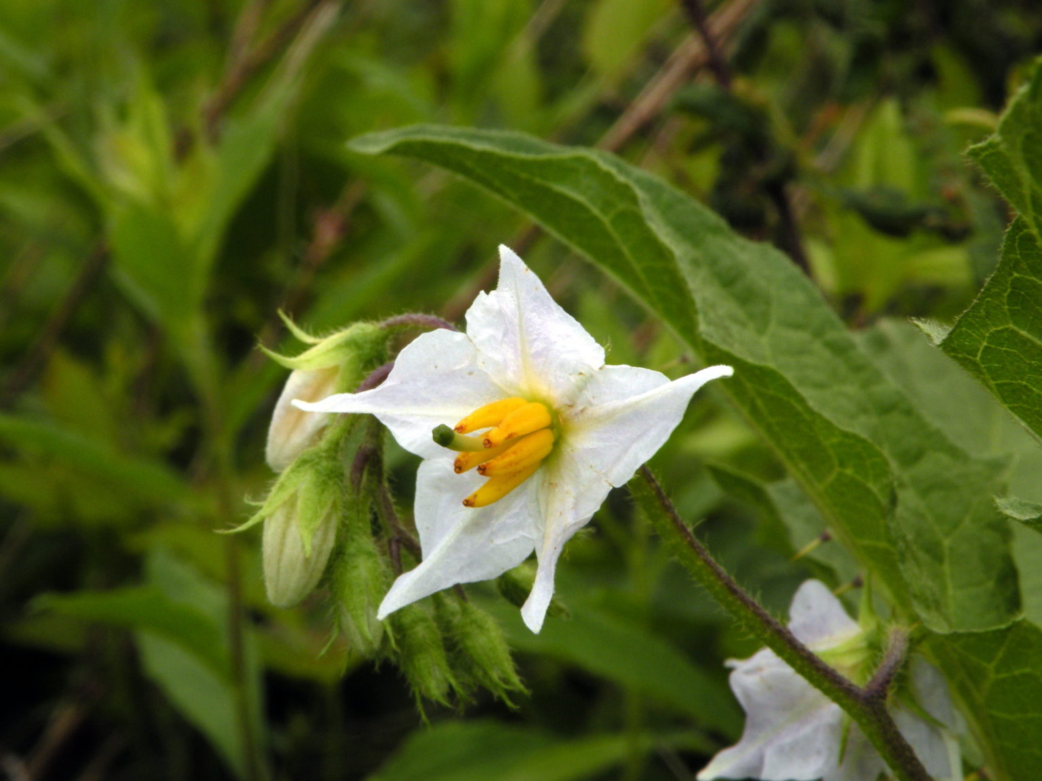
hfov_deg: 17.9
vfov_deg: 13.5
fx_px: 3311
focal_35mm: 110
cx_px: 521
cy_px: 390
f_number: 8
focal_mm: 19.4
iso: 64
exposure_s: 1/97
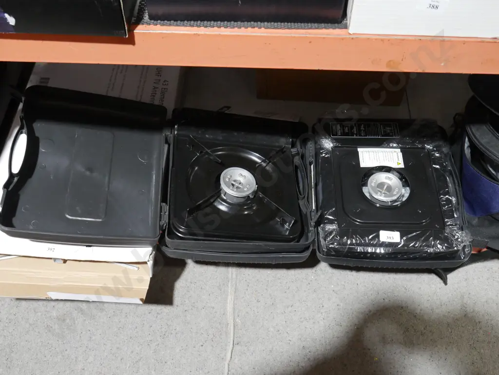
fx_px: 577
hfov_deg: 46.8
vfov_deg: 36.0
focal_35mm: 40
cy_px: 188
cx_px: 250
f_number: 5
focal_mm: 20
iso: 1600
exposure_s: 1/60
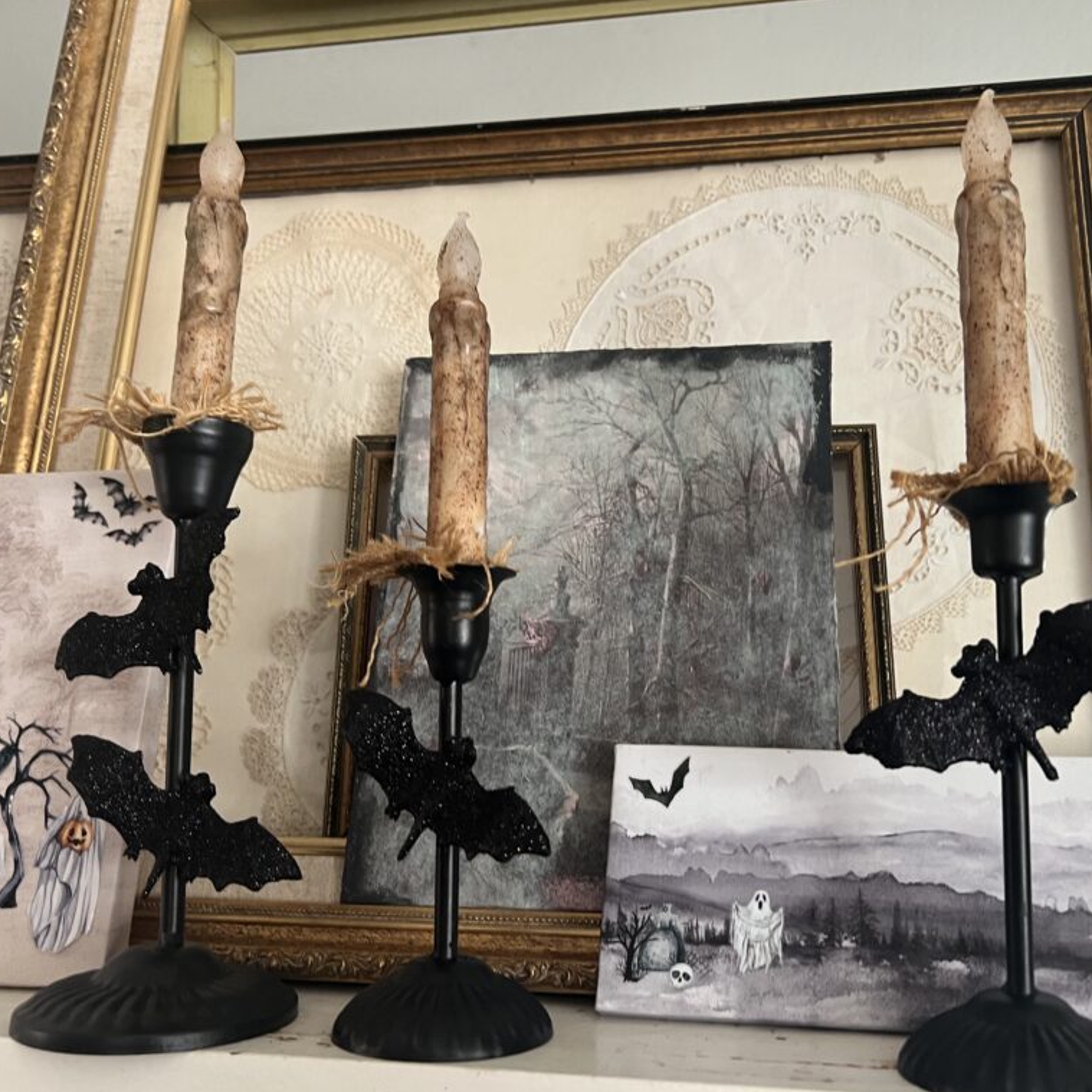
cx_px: 606
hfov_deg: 52.4
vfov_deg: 52.5
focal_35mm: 31
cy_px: 550
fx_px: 1106
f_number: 1.5
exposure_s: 1/60
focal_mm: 5.7
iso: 160
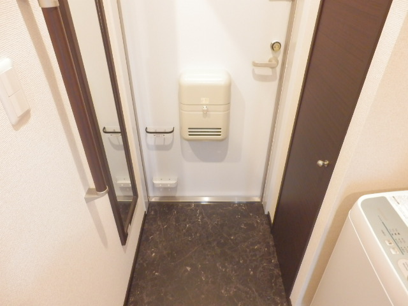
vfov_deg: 56.8
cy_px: 153
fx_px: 283
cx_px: 204
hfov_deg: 71.6
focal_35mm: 24
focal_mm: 4.2
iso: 800
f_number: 3
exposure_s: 1/15
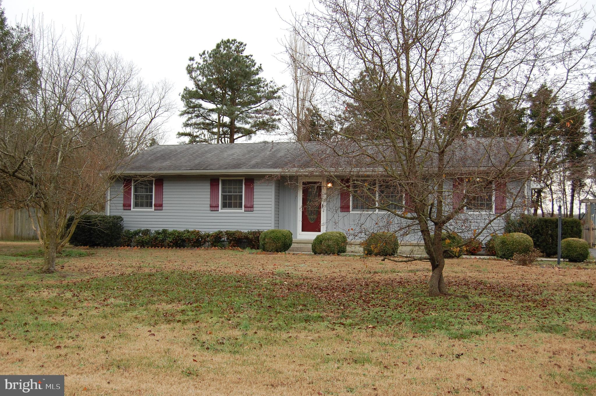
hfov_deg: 49.6
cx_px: 298
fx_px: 645
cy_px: 198
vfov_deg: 34.1
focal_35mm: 39
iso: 360
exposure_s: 1/125
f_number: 5.6
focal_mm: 26
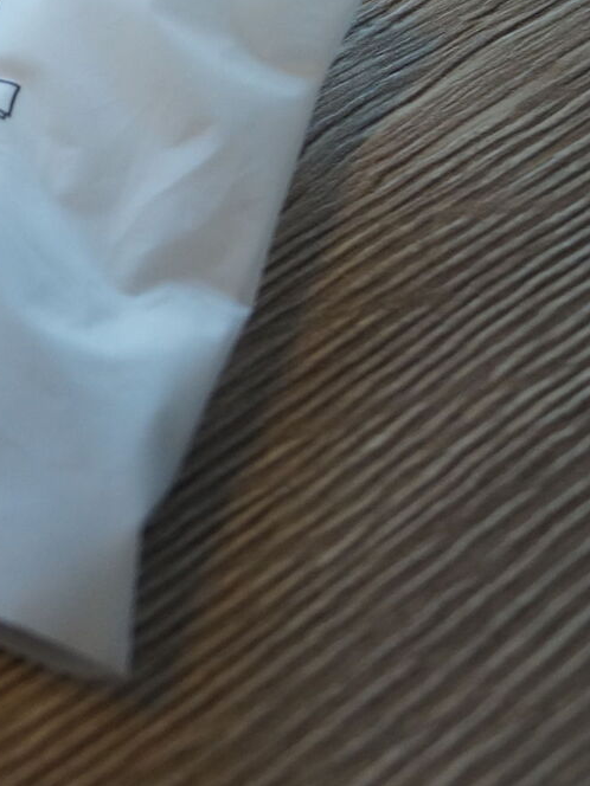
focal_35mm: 100
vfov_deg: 19.5
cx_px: -377
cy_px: 210
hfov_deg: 13.6
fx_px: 2273
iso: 640
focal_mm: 24
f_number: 4
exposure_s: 1/160
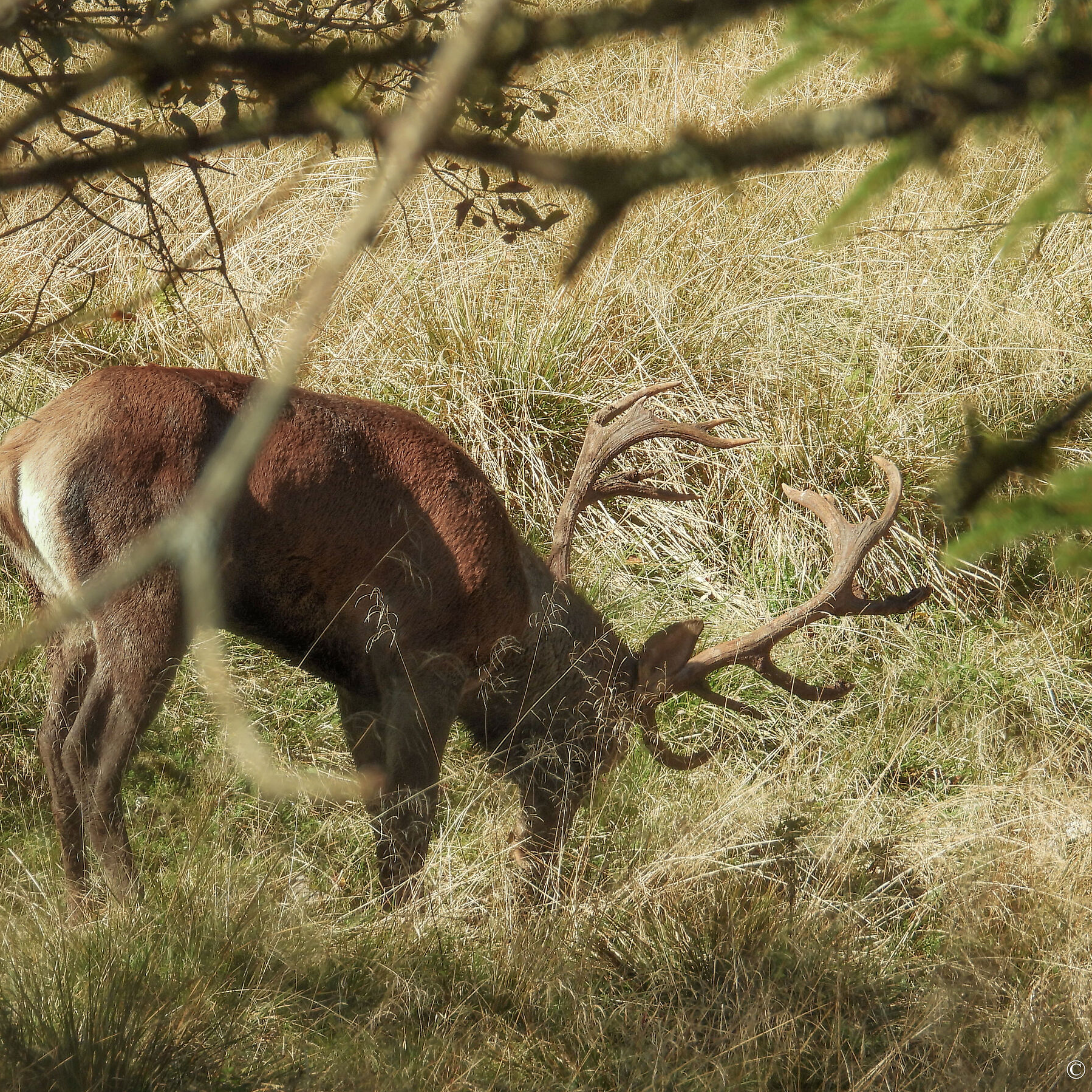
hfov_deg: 2.6
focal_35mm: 669
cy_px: 546
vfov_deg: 2.6
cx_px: 472
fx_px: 23877
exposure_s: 1/250
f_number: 5
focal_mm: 102
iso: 110
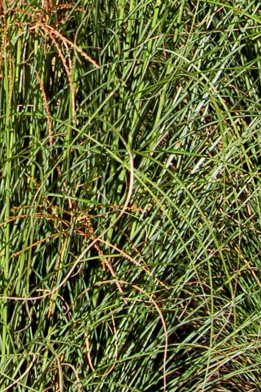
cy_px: -121
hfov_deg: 9.4
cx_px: -96
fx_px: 1559
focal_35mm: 143
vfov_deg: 13.8
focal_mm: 23
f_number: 8
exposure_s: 1/250
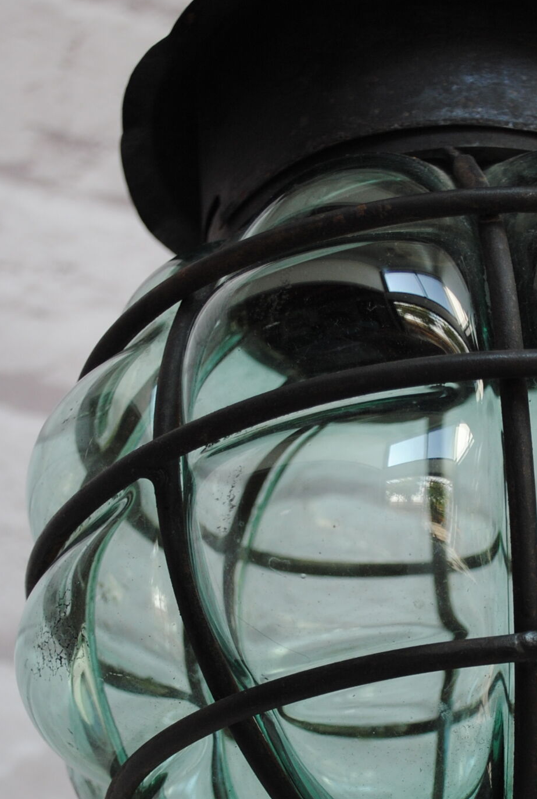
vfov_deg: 19.8
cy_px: 697
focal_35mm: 101
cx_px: 486
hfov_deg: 13.5
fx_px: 2248
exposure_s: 1/100
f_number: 5
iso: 200
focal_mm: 32
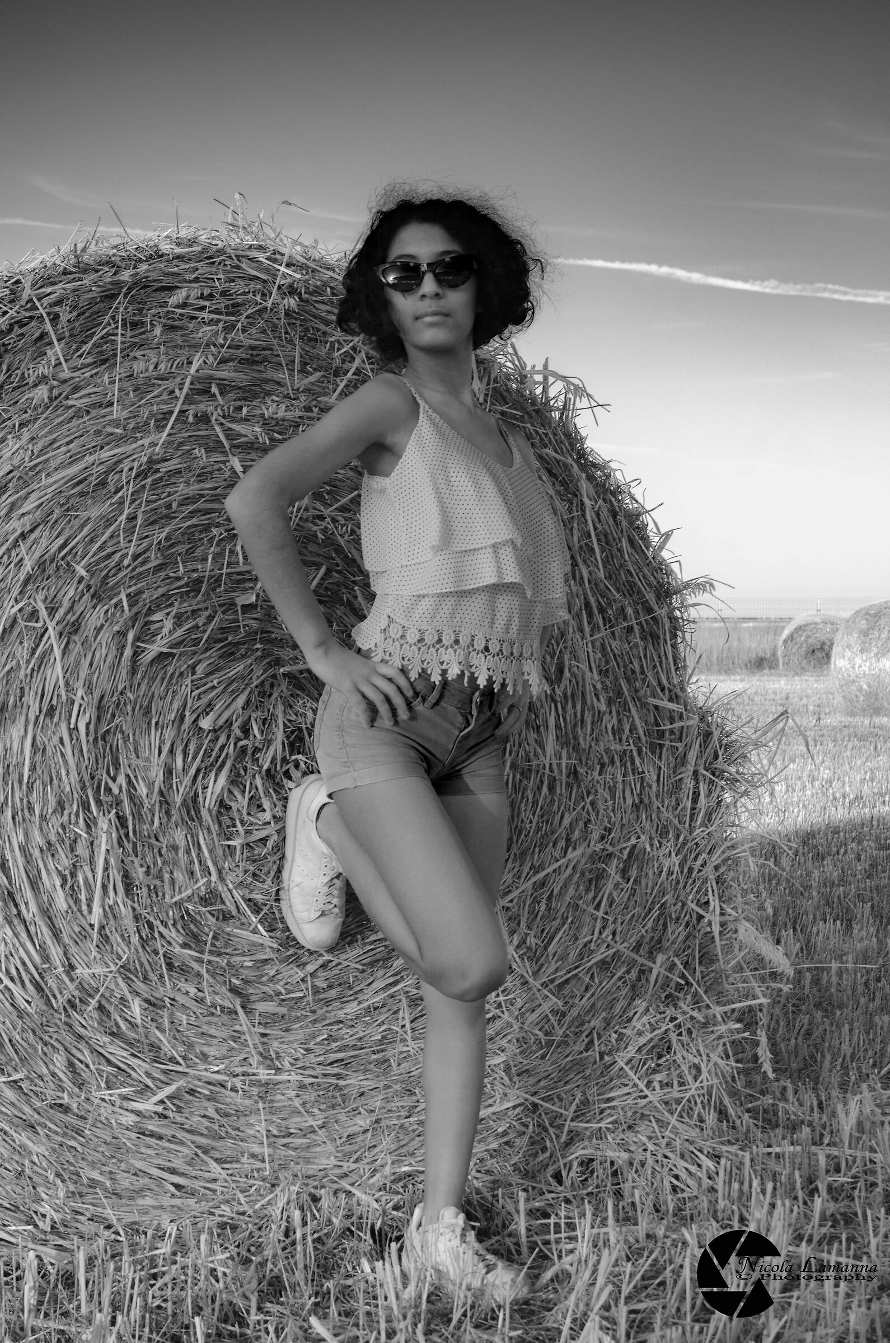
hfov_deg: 23.7
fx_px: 2123
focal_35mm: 57
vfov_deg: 35.1
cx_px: 445
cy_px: 672
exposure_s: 1/100
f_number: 8
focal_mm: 38
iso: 100
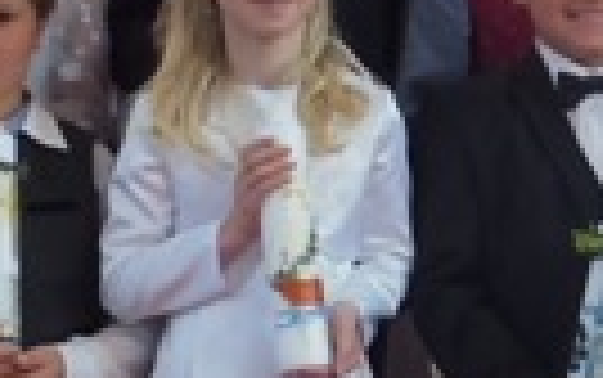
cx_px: 549
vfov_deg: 6.6
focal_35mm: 198
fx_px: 3257
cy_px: 4
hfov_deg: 10.5
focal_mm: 6.9
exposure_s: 1/30
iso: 250
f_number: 4.1
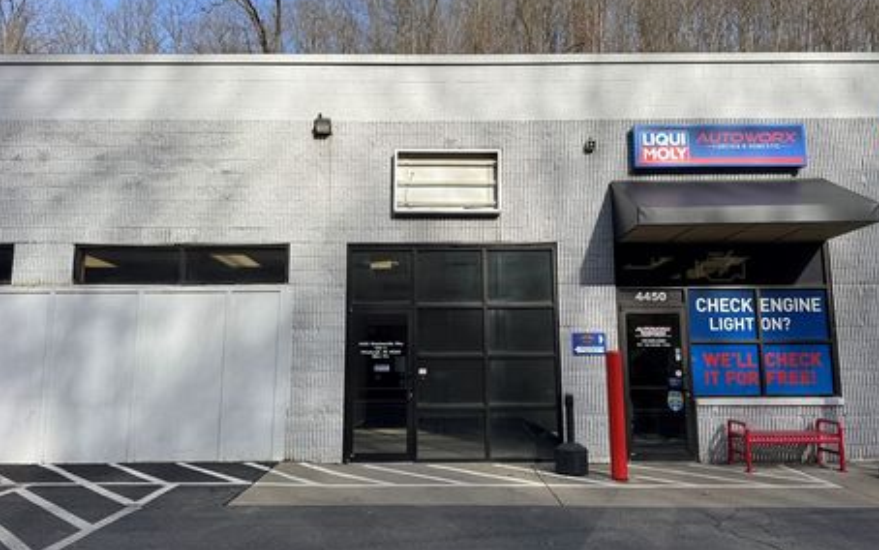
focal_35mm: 28
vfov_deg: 44.6
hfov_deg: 66.4
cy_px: 270
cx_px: 449
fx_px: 671
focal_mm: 6.76
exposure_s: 1/3413
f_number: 1.78
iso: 80
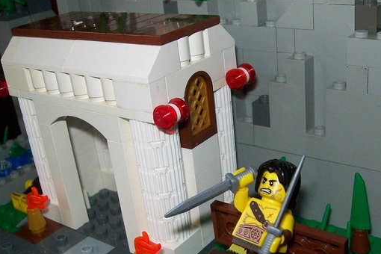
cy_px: 149
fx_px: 497
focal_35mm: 47
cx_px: 219
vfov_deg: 28.6
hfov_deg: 41.8
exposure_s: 1/60
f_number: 2.7
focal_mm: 6
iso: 160
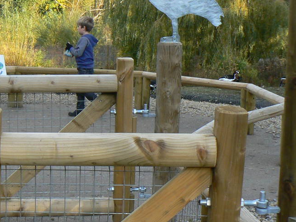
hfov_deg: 21.2
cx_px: -3
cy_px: 114
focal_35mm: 89
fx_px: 761
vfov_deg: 16.6
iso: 80
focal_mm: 6
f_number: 5.6
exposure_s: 1/160
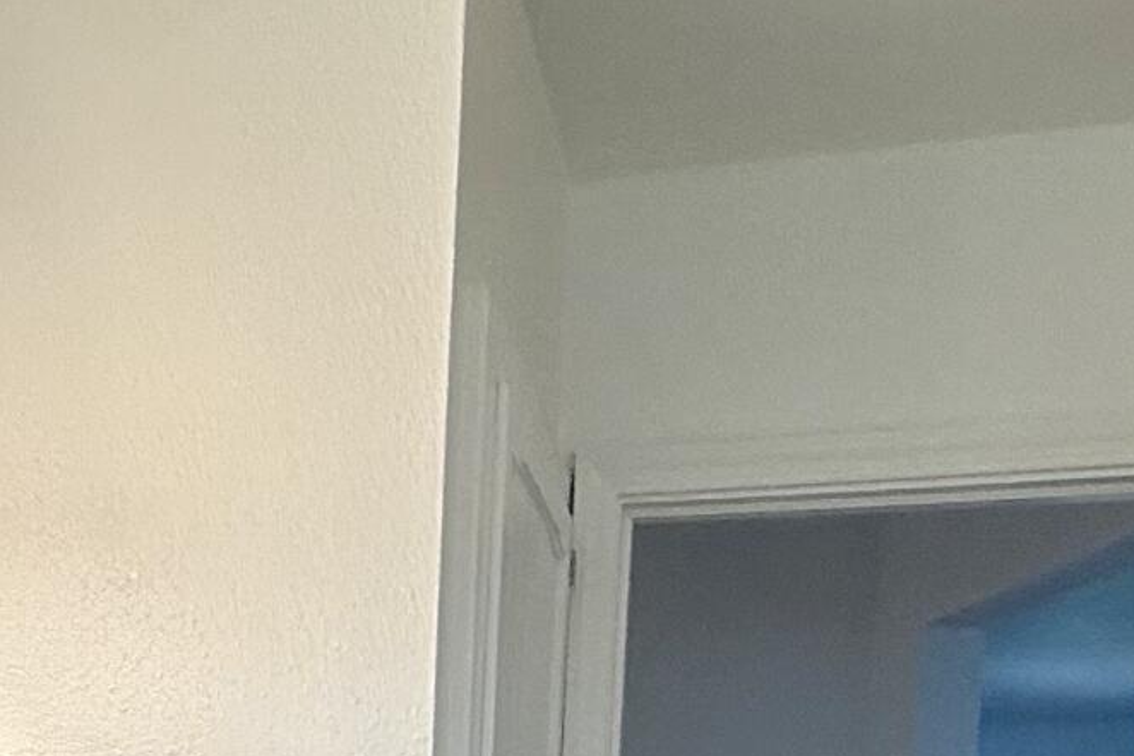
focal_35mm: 66
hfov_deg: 29.9
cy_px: 1461
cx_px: 238
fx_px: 2078
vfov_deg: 16.4
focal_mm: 2.22
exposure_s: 1/120
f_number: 2.2
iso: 64
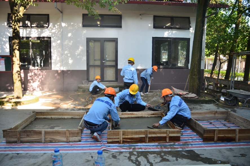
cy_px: 83
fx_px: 177
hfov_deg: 70.6
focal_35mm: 26
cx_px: 125
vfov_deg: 50.2
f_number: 2.8
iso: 250
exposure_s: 1/400
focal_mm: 17
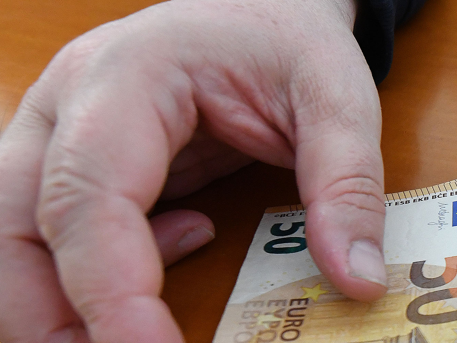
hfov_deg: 31.1
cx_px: 608
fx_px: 607
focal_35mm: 46
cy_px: 212
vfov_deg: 31.4
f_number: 5
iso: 2000
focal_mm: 16
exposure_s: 1/160
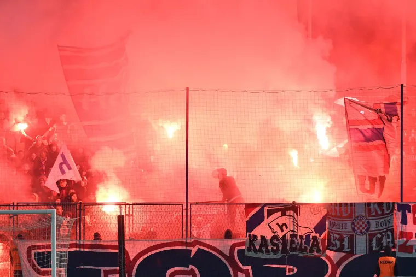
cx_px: 208
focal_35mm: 300
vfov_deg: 4.6
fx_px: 3467
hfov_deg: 6.9
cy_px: 138
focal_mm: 300
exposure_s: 1/1000
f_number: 5
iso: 2500
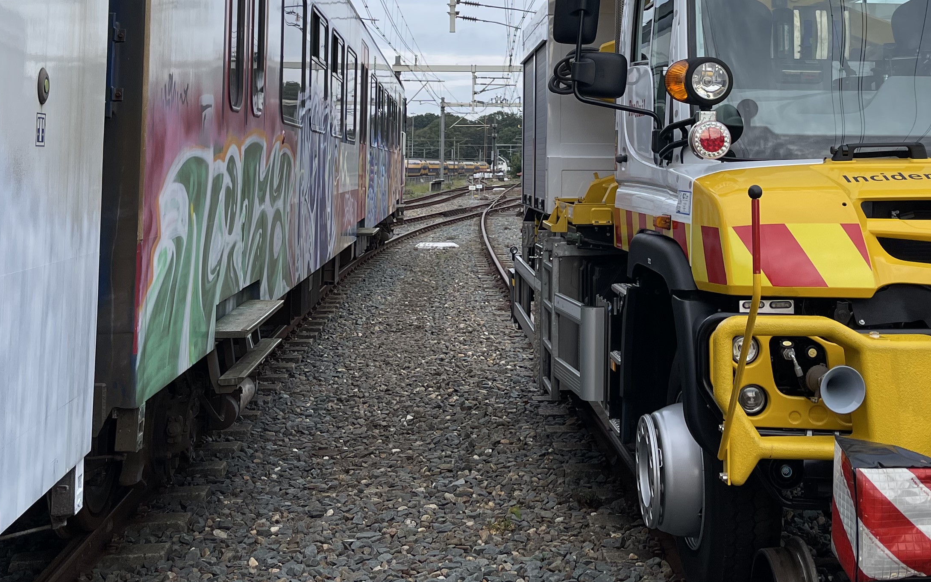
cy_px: 78
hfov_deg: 39.3
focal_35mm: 51
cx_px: 591
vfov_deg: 24.7
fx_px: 1294
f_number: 1.6
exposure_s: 1/1795
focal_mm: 5.1
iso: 32
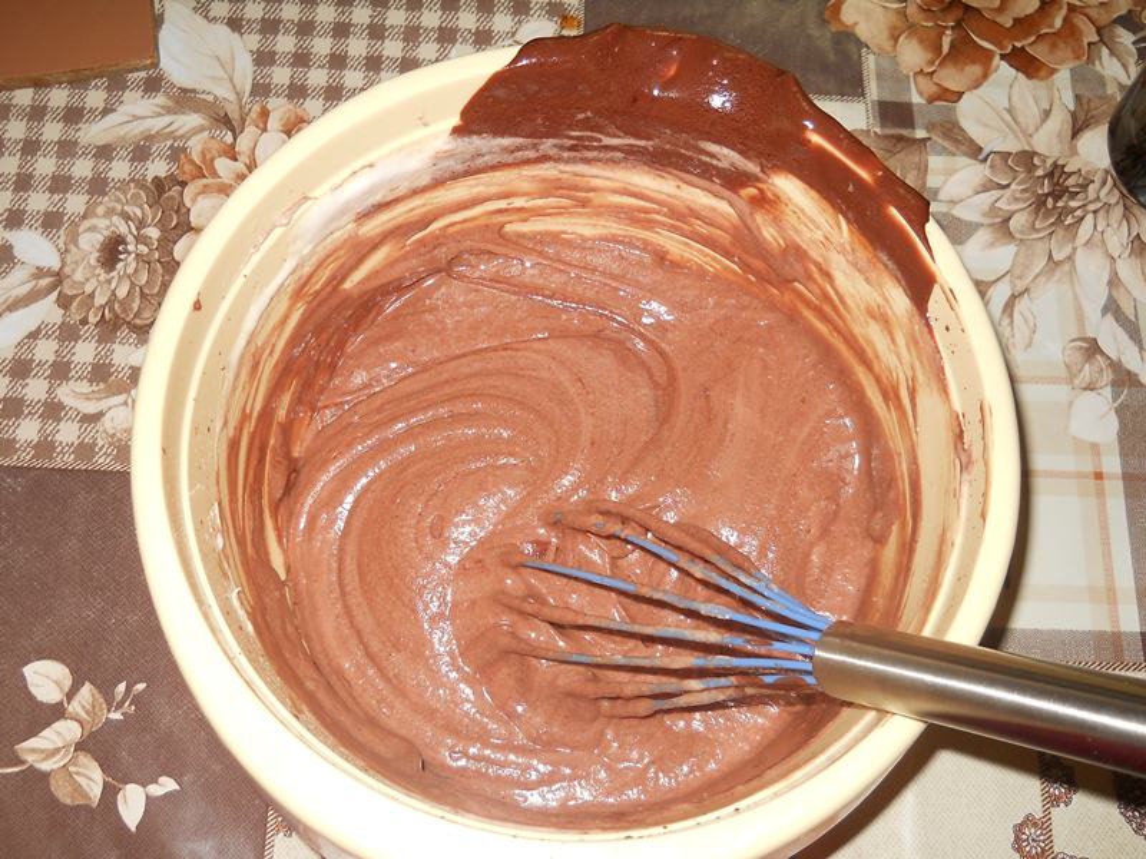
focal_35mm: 41
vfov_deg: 35.1
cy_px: 430
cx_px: 573
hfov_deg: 45.8
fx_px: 1357
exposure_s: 1/30
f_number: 3.1
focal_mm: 6.72
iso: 80
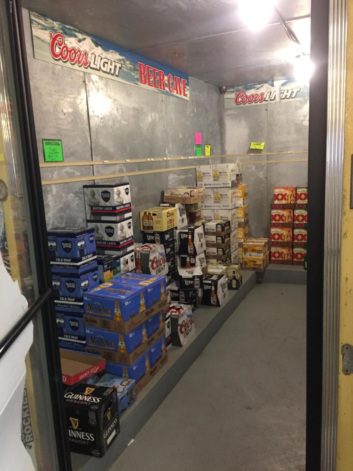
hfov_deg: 48.2
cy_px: 236
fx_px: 394
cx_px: 176
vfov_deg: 61.7
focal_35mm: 29
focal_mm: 4.15
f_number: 2.2
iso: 250
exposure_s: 1/17
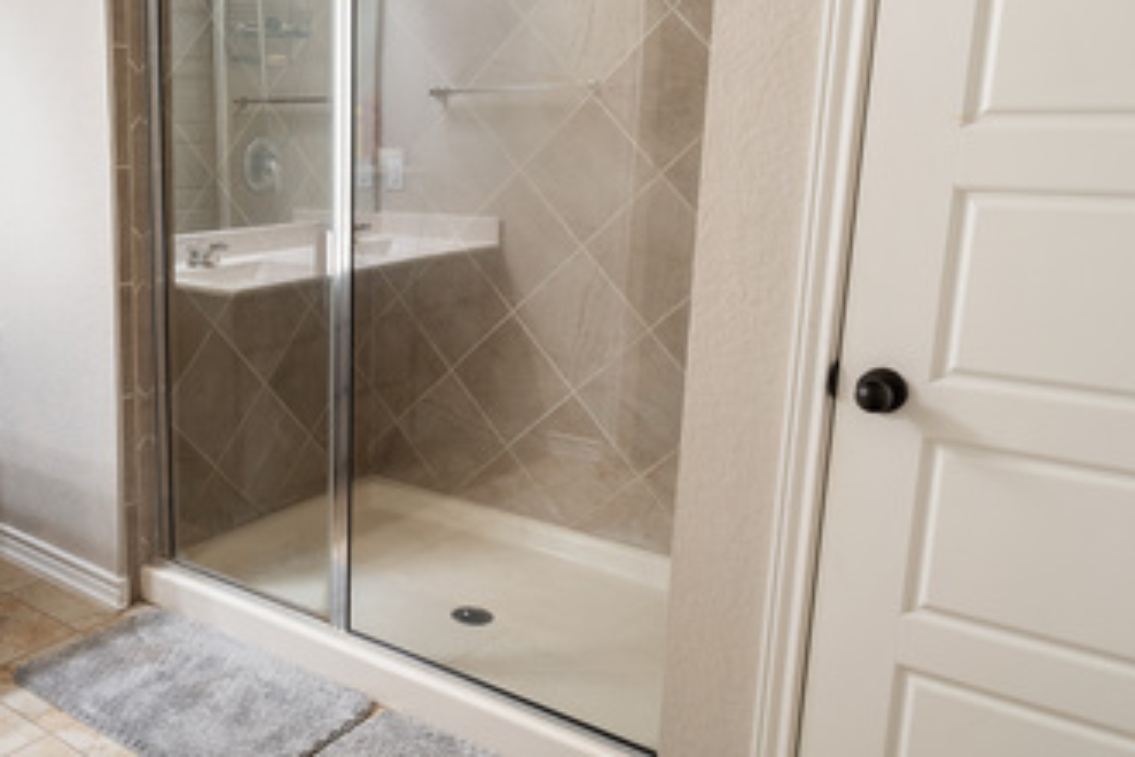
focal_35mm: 32
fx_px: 1008
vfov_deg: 41.1
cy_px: 335
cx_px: 258
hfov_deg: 55.4
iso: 160
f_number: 10
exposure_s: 5
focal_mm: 11
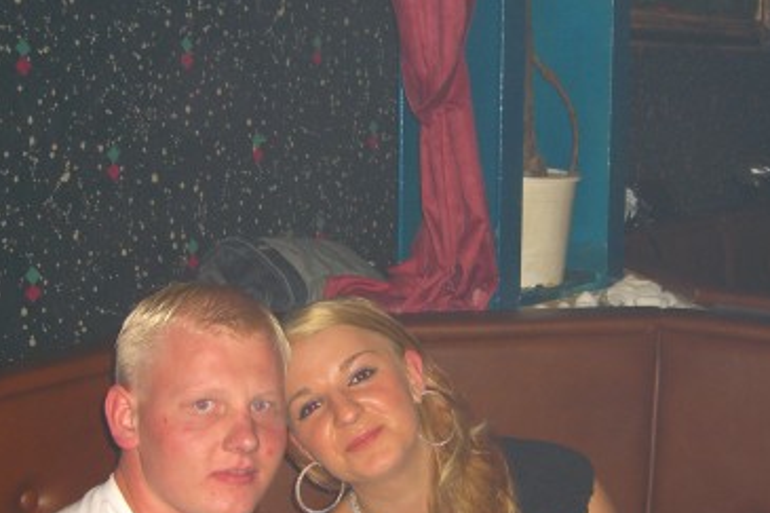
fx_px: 1390
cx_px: 413
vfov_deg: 20.8
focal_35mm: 65
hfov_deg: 31.0
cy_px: 336
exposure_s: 1/60
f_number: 2.8
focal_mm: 7.9
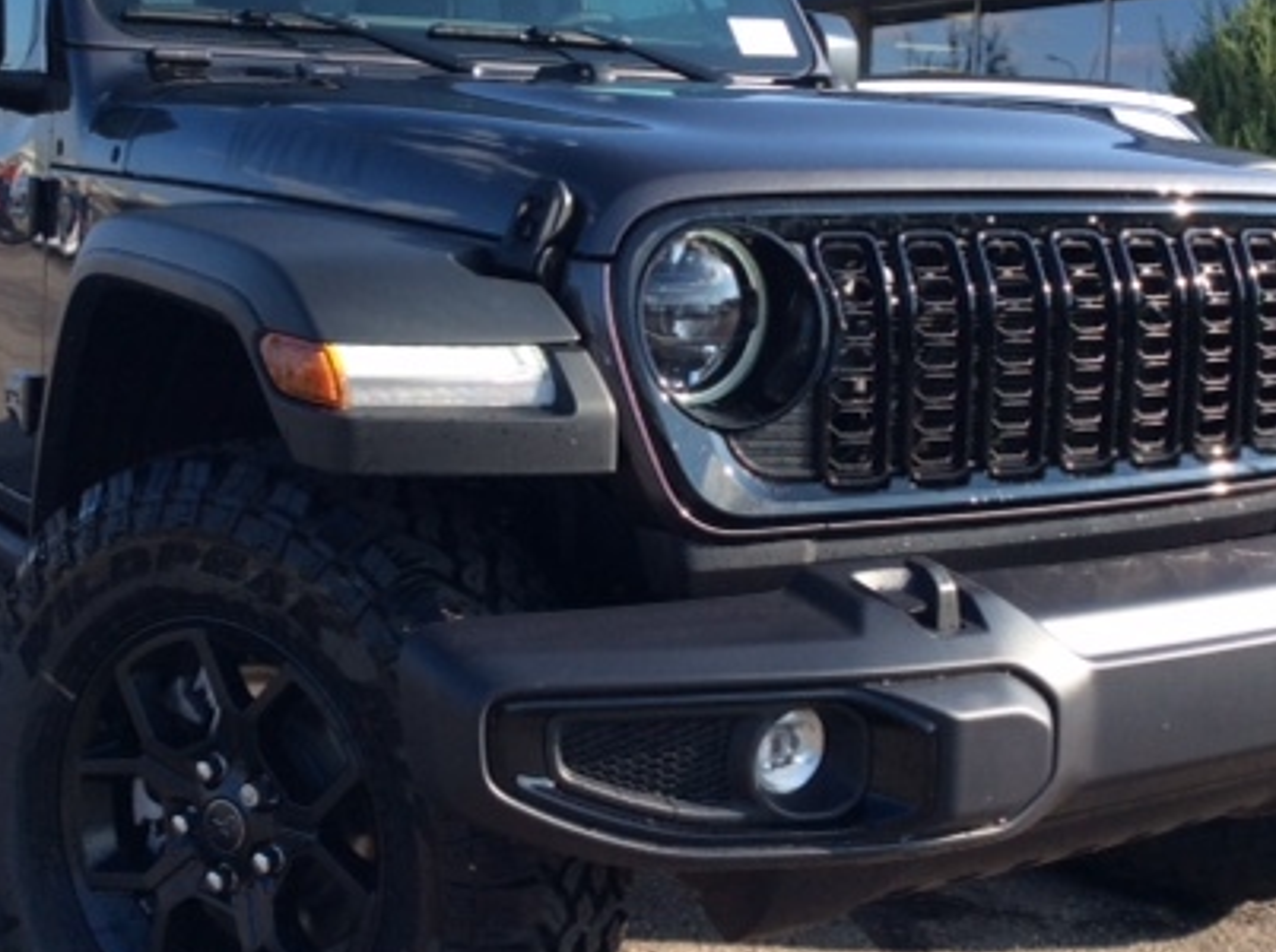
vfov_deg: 28.3
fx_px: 1877
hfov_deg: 37.4
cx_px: 527
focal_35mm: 51
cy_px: 333
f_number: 2.4
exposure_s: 1/555
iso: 32
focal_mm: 3.3
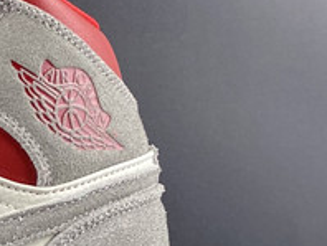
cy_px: 360
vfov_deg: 10.9
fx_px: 1239
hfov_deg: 11.9
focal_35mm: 131
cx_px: -484
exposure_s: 1/100
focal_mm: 4.25
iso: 64
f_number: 1.8
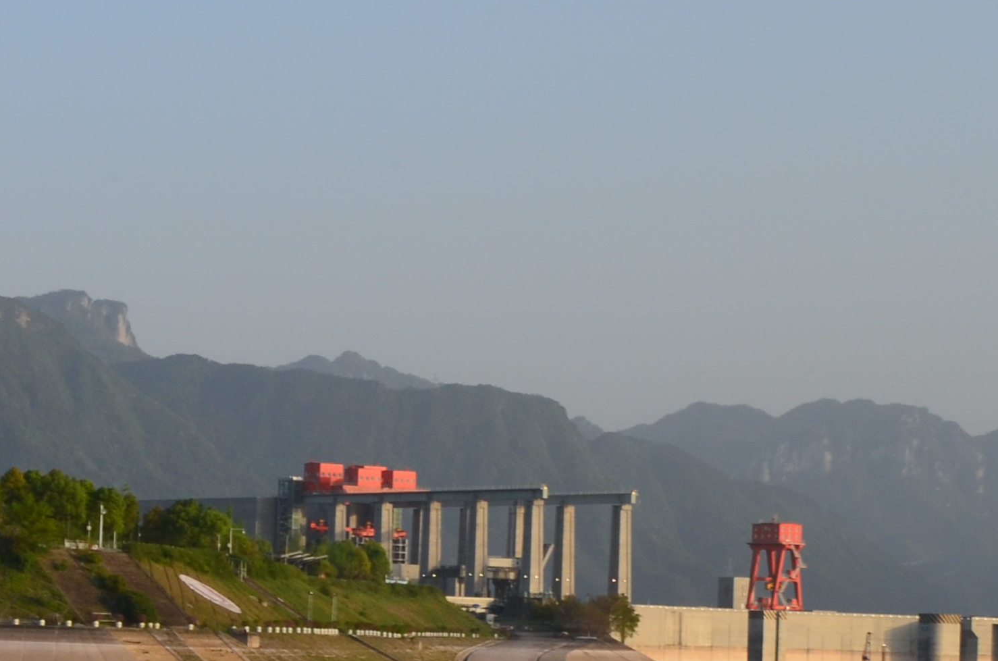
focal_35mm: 120
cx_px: -174
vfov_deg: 11.3
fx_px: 3320
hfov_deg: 16.4
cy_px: 566
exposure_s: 1/125
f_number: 11
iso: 180
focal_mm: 24
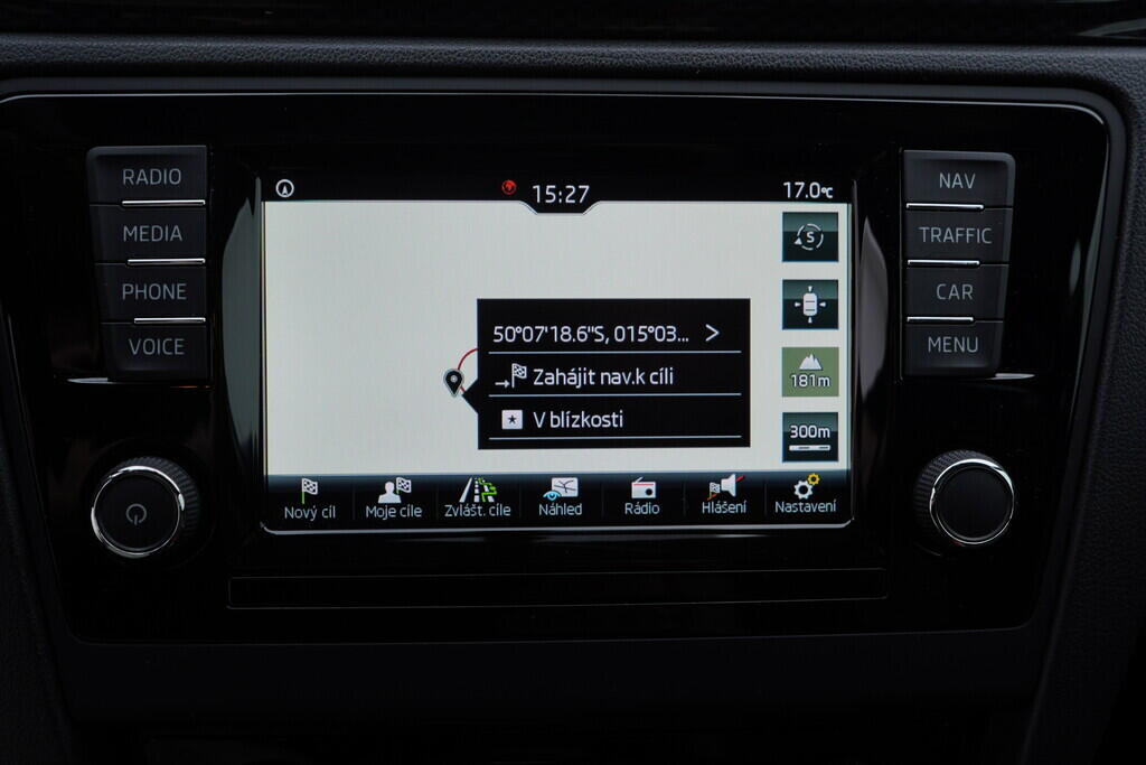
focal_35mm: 36
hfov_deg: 53.1
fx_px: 1146
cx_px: 573
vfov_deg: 36.9
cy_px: 382
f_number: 4
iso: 125
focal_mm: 24
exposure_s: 1/80
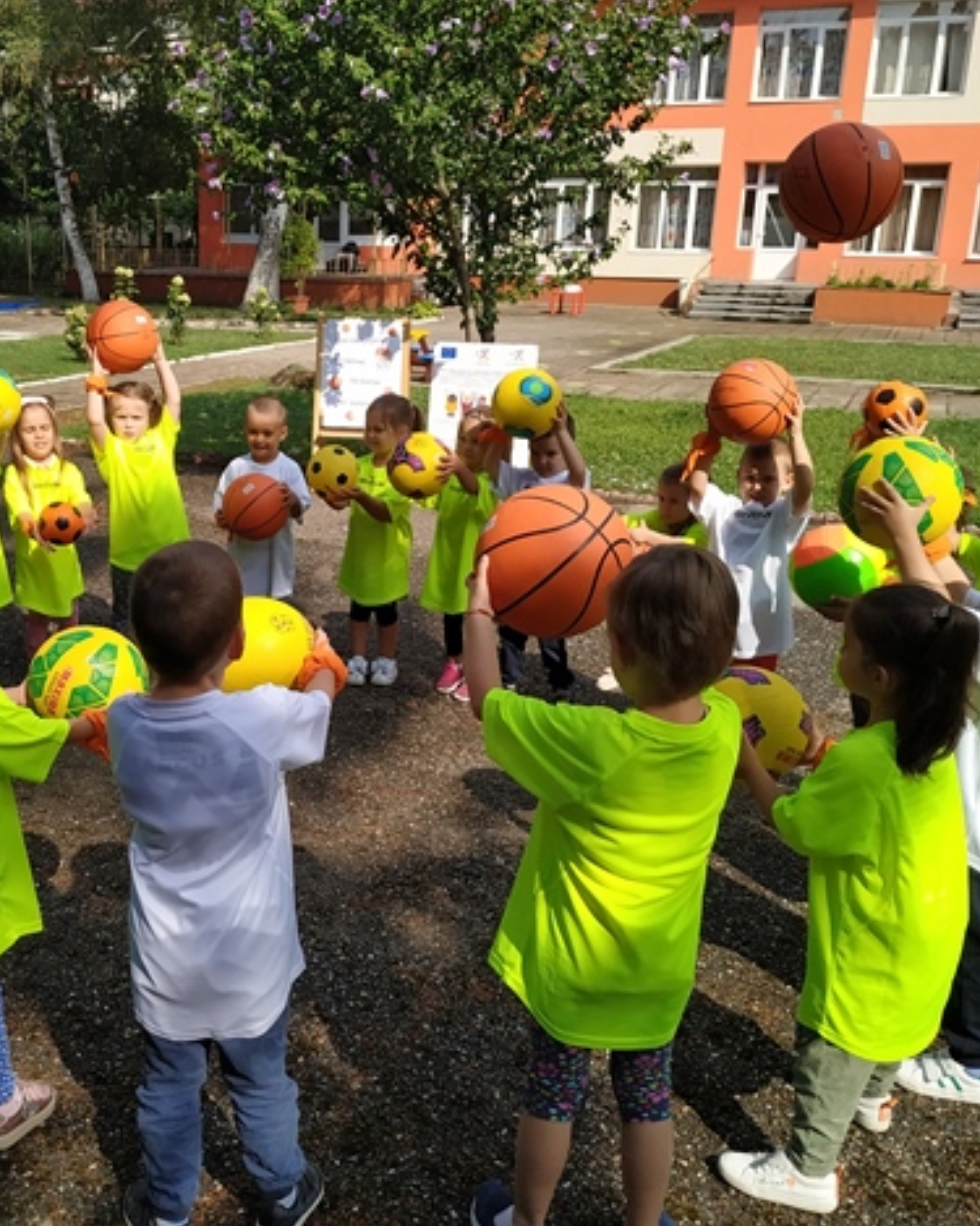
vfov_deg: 55.7
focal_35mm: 32
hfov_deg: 45.0
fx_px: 1161
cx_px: 319
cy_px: 622
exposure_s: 1/2863
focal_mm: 3.94
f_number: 1.9
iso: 200
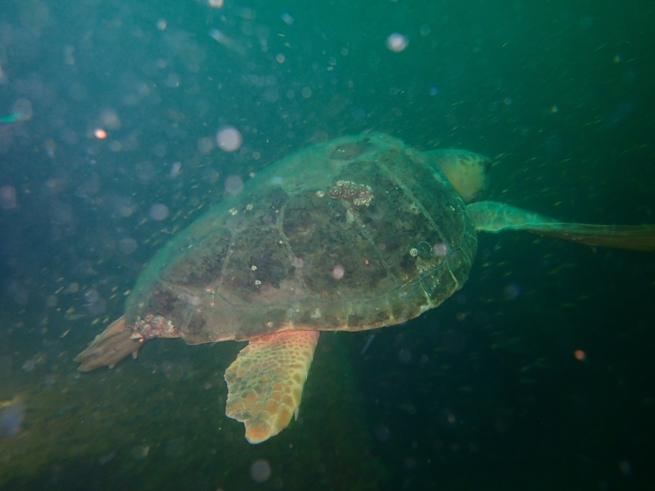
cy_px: 246
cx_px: 328
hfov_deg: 69.4
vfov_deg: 54.9
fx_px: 473
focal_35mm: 25
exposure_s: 1/30
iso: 200
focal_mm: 4.5
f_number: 2
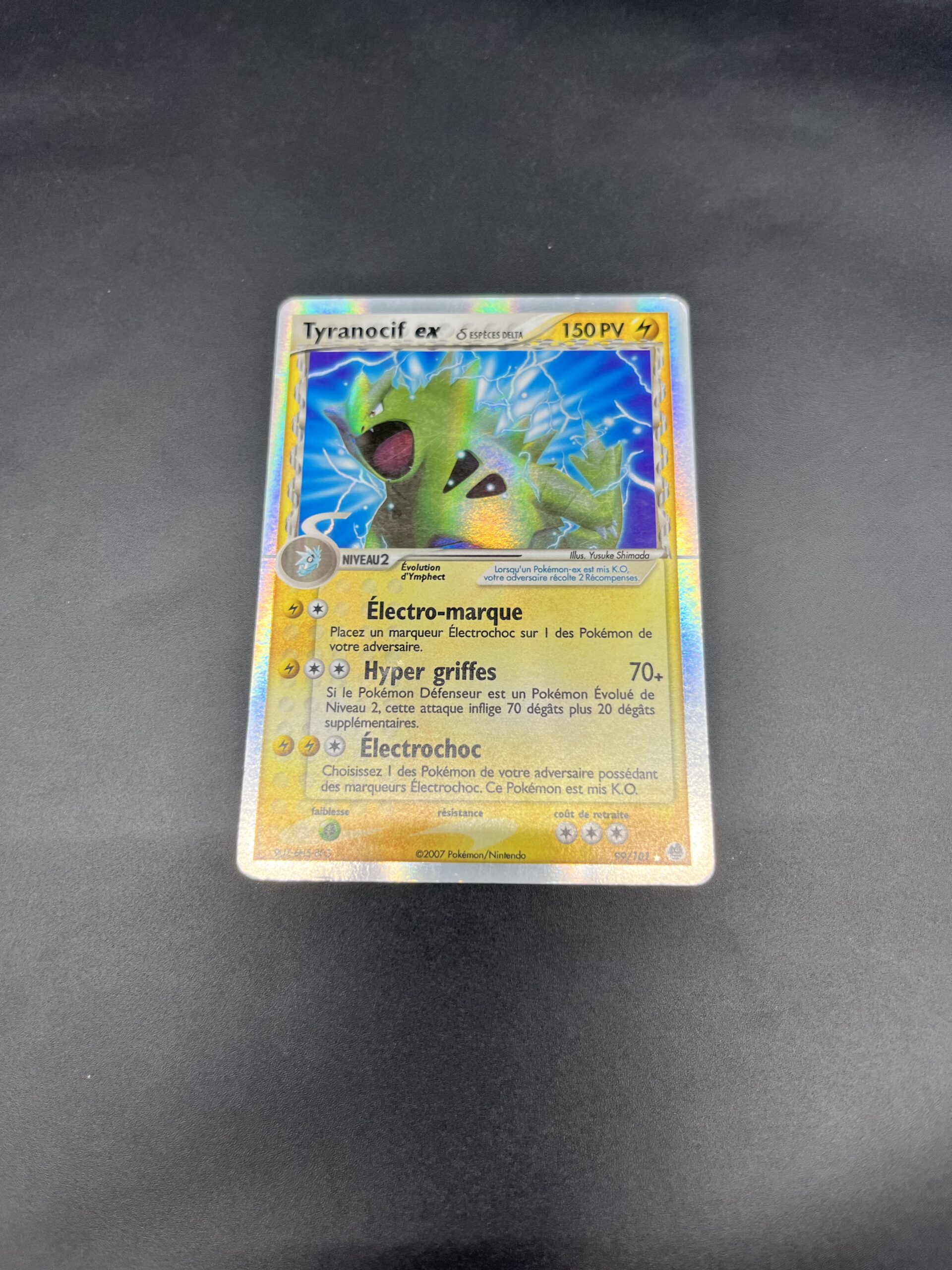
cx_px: 476
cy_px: 635
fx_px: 953
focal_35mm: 26
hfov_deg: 53.1
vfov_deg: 67.3
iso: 32
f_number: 1.6
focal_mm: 5.1
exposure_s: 1/103
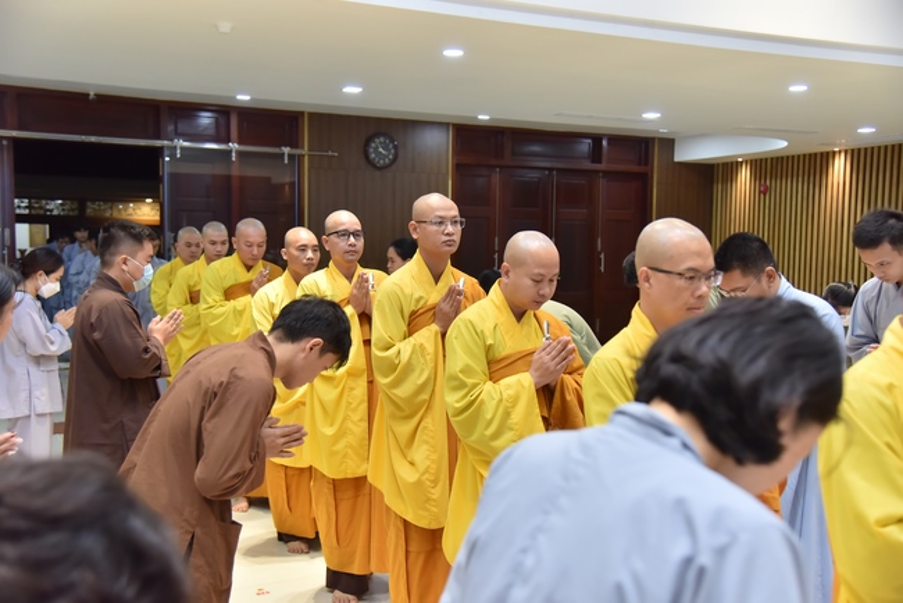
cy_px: 302
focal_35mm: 38
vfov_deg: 35.1
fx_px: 954
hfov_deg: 50.7
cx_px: 452
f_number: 4
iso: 1600
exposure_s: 1/160
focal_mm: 38
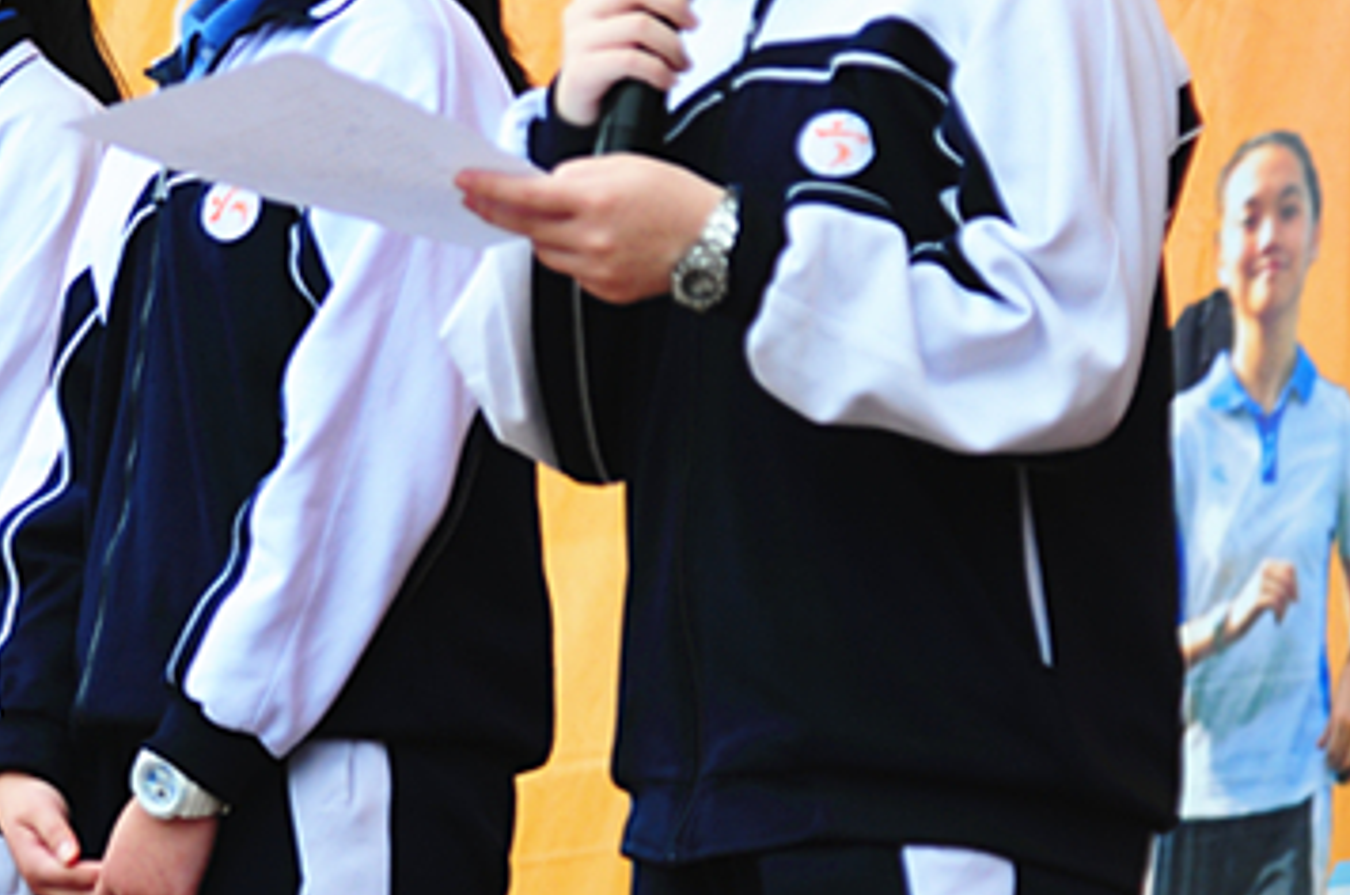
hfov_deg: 7.3
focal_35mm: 283
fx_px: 10593
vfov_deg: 4.8
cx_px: -46
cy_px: 104
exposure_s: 1/125
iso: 200
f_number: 4
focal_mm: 86
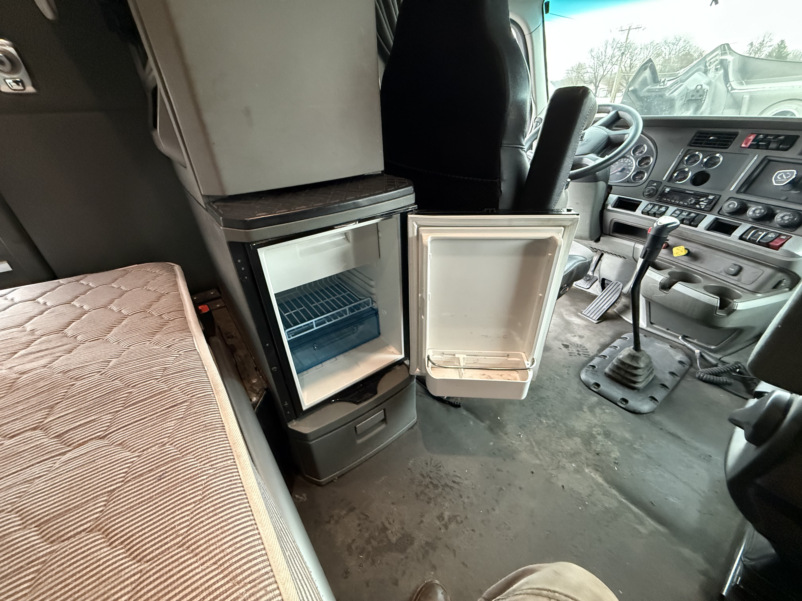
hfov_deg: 102.1
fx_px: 324
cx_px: 401
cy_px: 300
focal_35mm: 14
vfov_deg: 85.7
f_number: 2.2
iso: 800
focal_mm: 2.22
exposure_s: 1/60
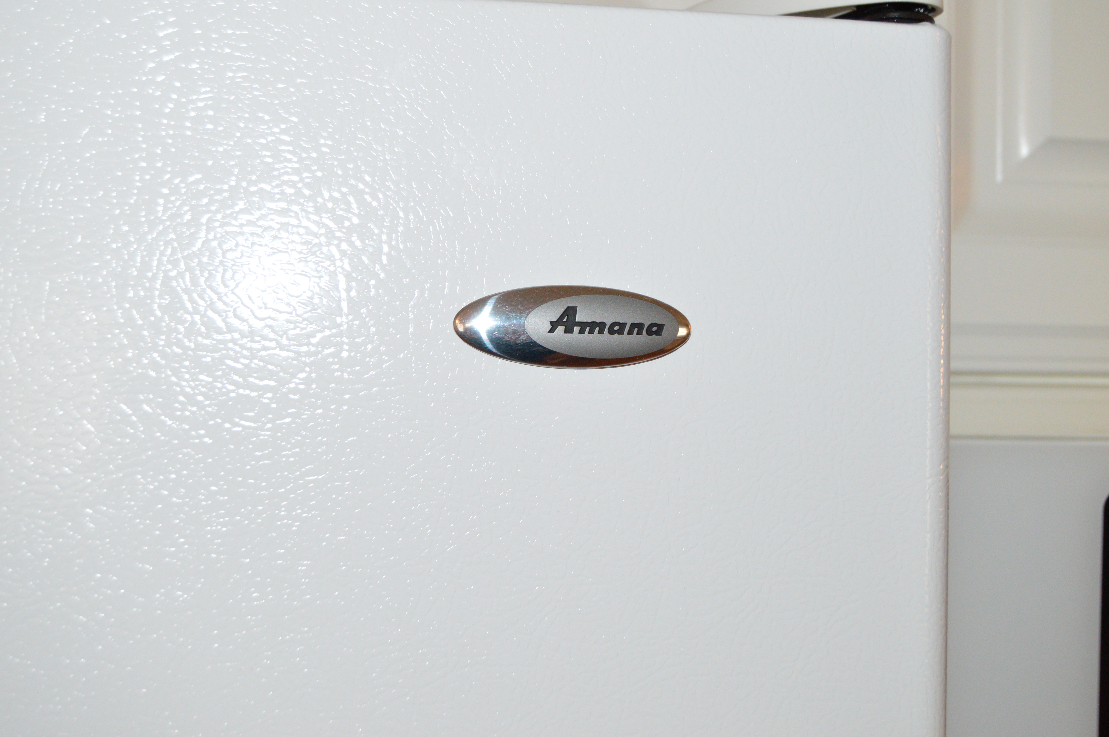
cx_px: 554
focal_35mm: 51
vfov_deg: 26.4
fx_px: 1570
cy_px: 368
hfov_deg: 38.9
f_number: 5.6
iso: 1600
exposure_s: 1/160
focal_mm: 34
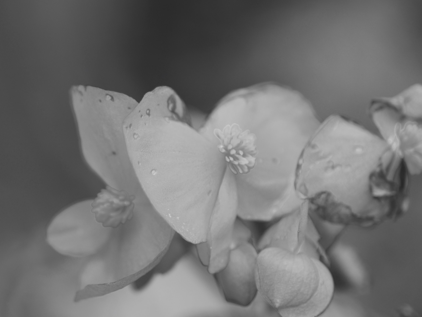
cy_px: 158
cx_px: 209
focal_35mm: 111
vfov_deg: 13.3
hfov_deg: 17.7
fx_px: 1353
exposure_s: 1/50
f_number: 4.5
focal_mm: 68
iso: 160
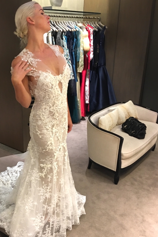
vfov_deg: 50.6
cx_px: 50
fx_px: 250
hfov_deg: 34.7
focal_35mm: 38
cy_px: 128
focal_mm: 4.15
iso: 80
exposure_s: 1/10
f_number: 2.2
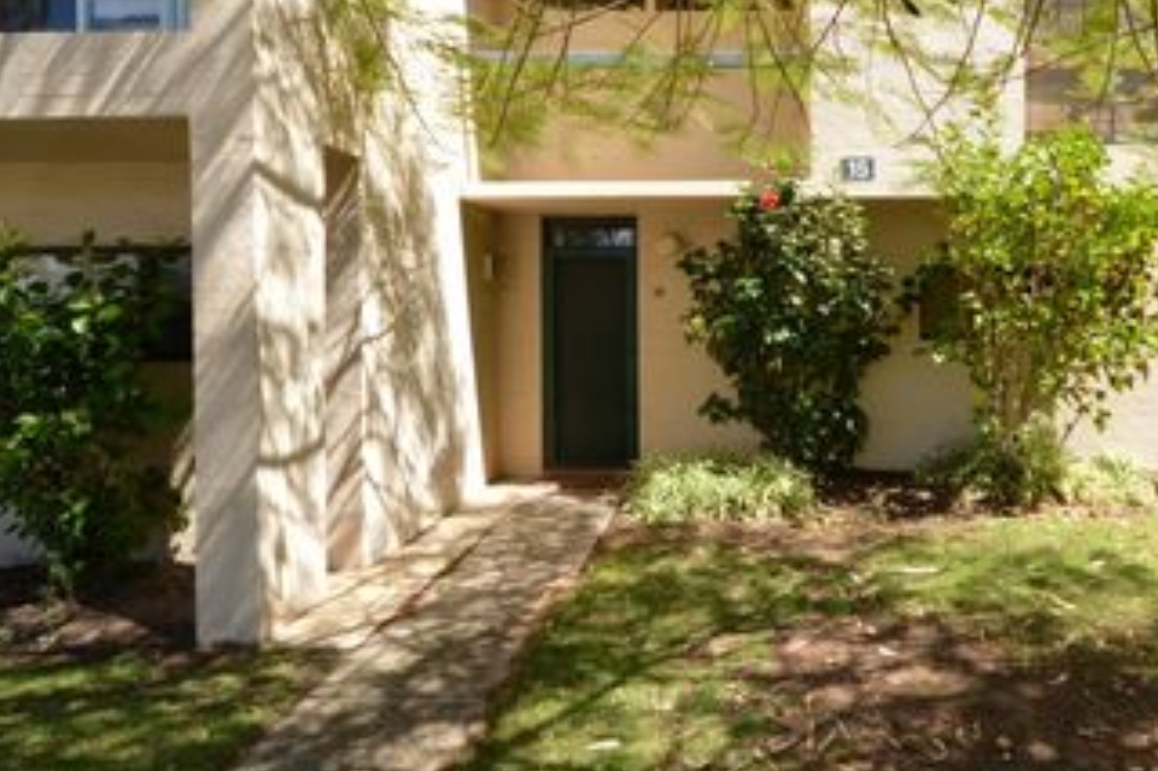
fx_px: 707
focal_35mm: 22
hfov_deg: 77.2
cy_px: 320
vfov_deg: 56.9
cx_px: 724
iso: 100
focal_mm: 10
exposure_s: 1/160
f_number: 6.3
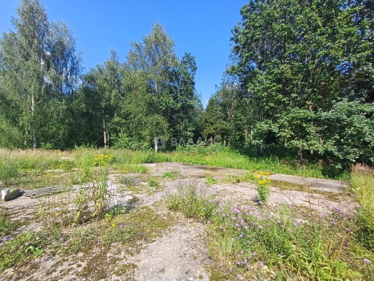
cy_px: 140
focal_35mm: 16
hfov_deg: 94.5
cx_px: 187
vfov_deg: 78.1
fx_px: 173
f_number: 2.2
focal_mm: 1.64
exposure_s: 1/546
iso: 40
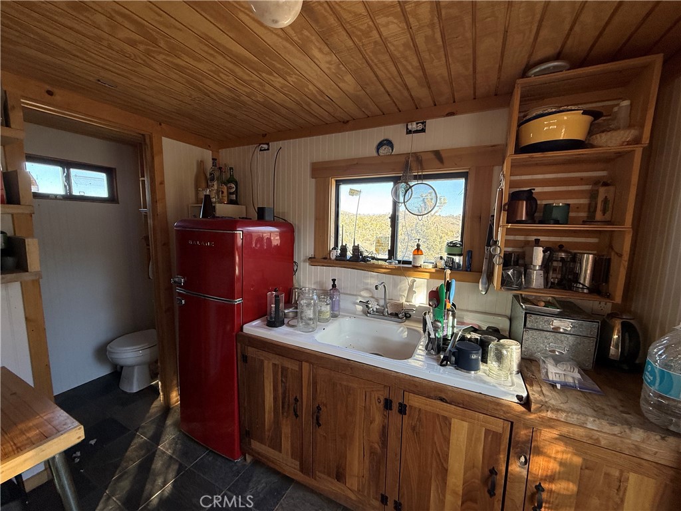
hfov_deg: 102.1
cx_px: 340
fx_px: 275
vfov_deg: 85.7
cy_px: 256
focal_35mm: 14
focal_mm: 2.22
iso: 100
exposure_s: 1/99
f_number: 2.2
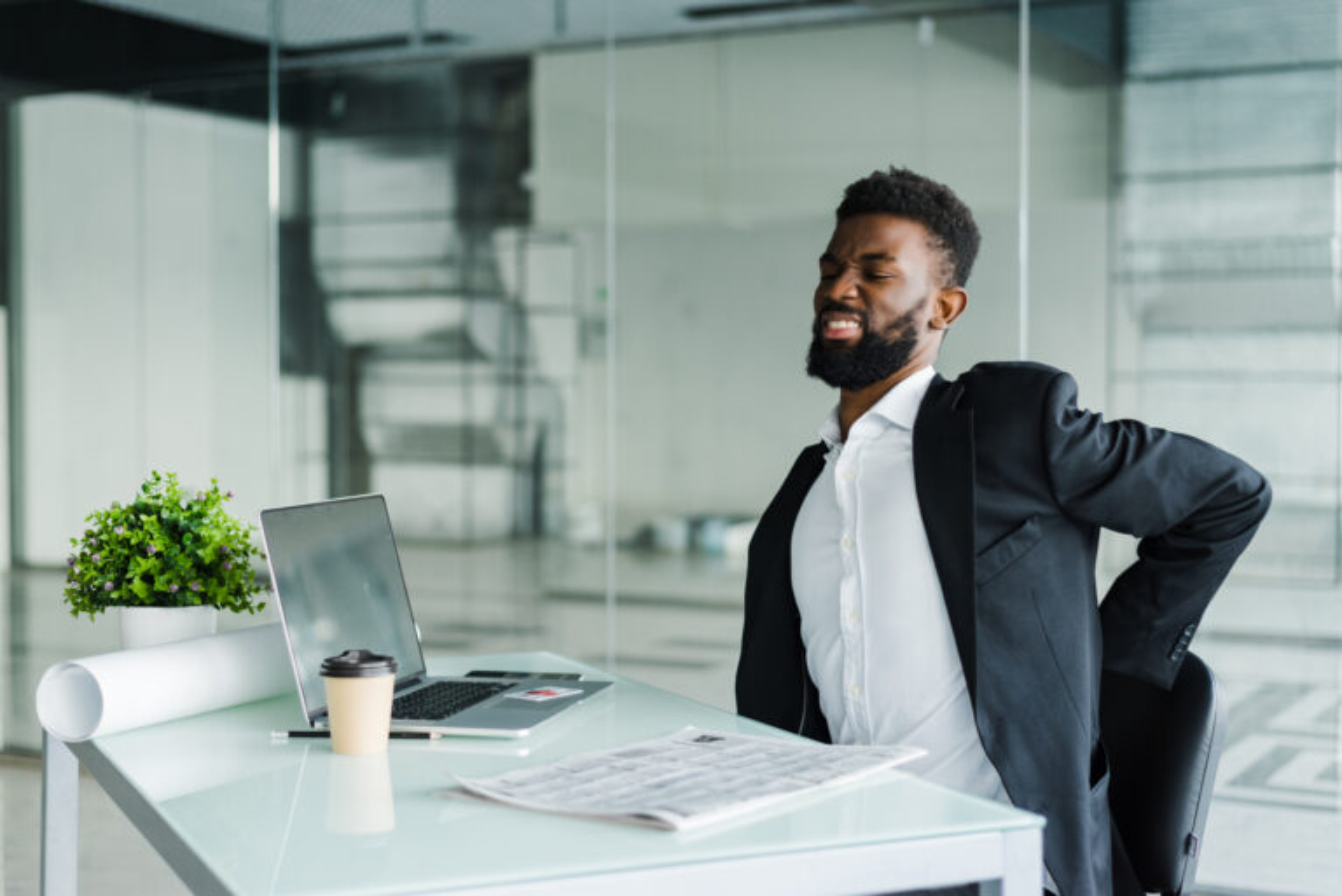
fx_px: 1865
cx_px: 671
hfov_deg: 39.6
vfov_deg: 27.0
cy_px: 448
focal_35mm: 50
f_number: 2.2
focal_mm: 50
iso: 320
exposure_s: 1/125
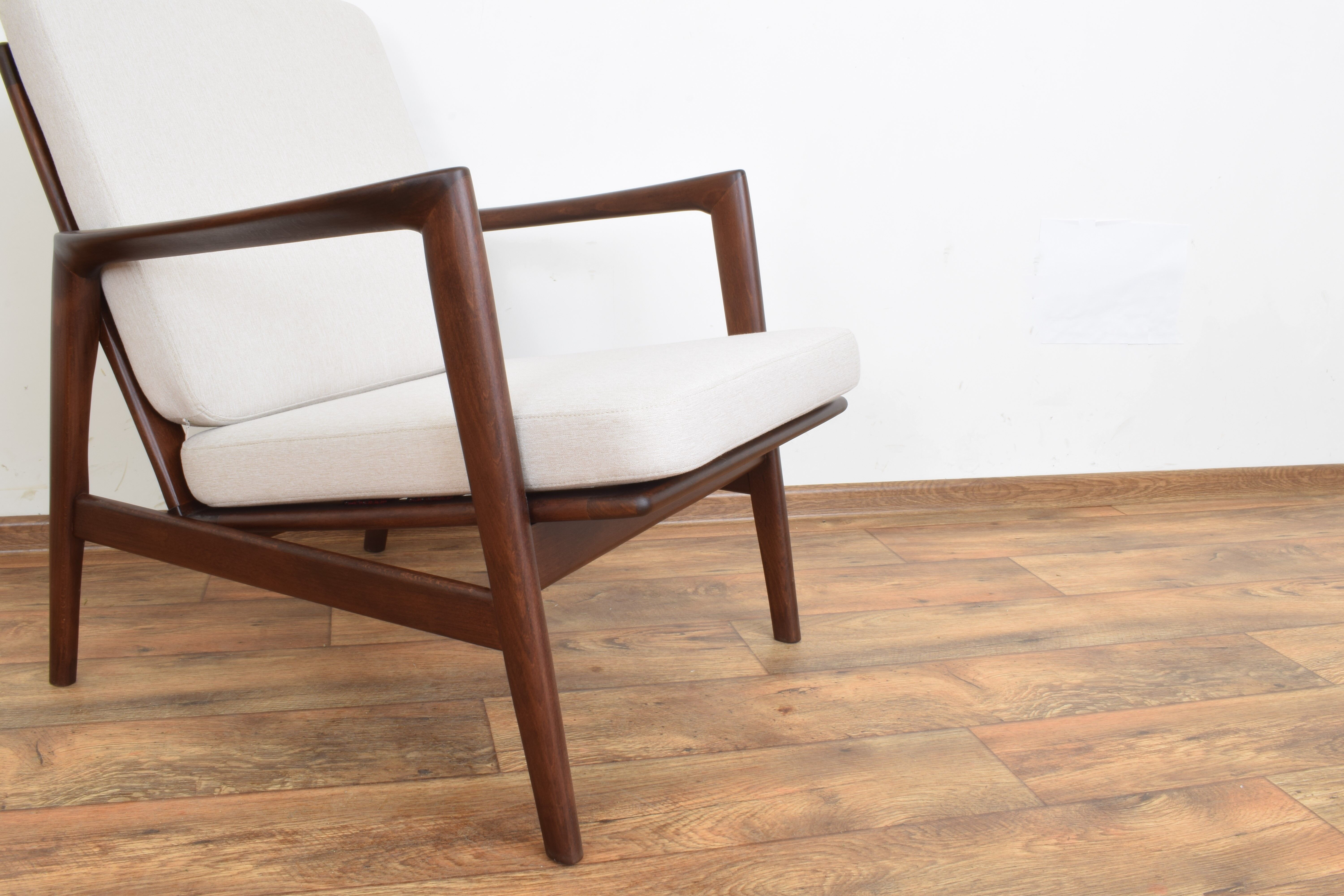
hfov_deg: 59.5
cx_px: 672
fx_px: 1176
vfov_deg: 41.7
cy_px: 448
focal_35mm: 32
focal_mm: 21
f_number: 25
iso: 100
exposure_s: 5
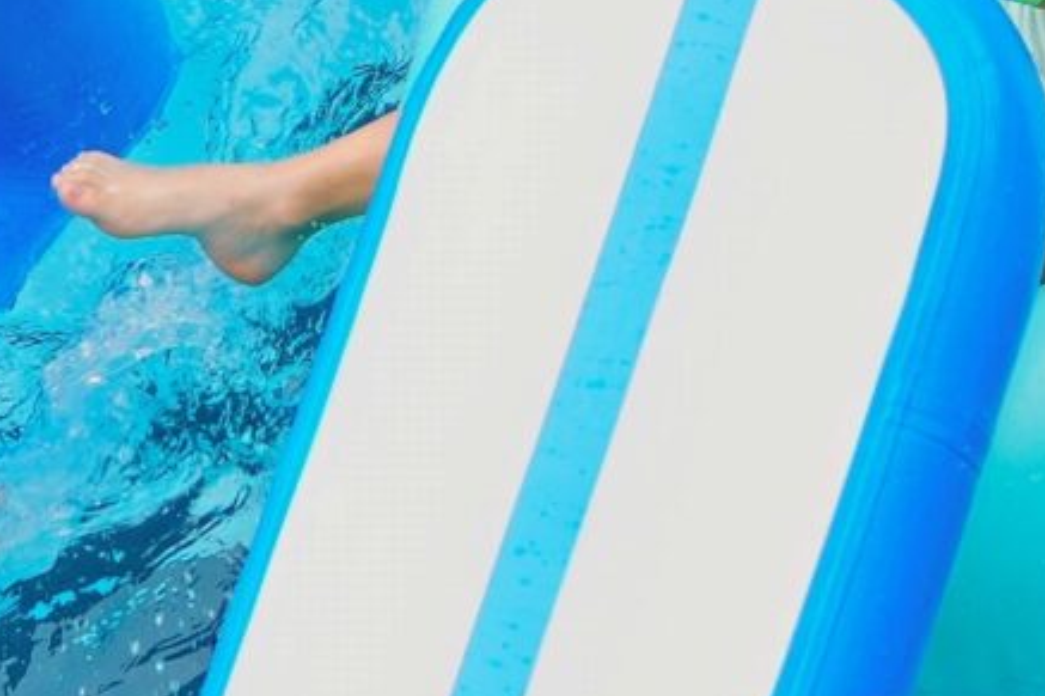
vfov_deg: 3.5
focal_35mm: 387
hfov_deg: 5.3
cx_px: 885
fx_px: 11229
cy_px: -270
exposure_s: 1/320
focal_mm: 44
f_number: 2.8
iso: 100
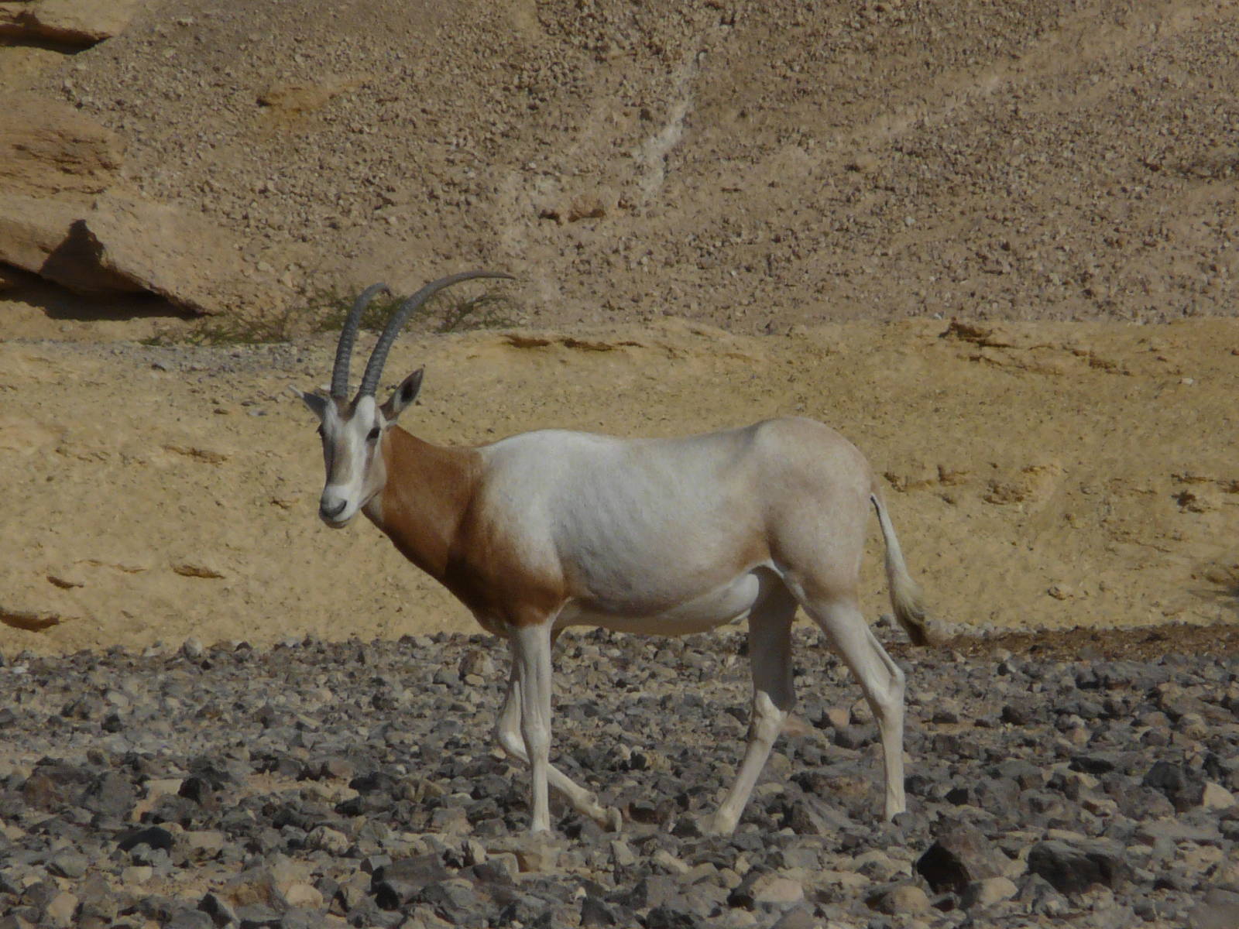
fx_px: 23731
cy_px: 464
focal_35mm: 663
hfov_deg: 3.0
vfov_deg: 2.2
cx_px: 620
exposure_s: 1/1000
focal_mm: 68.4
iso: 100
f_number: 8
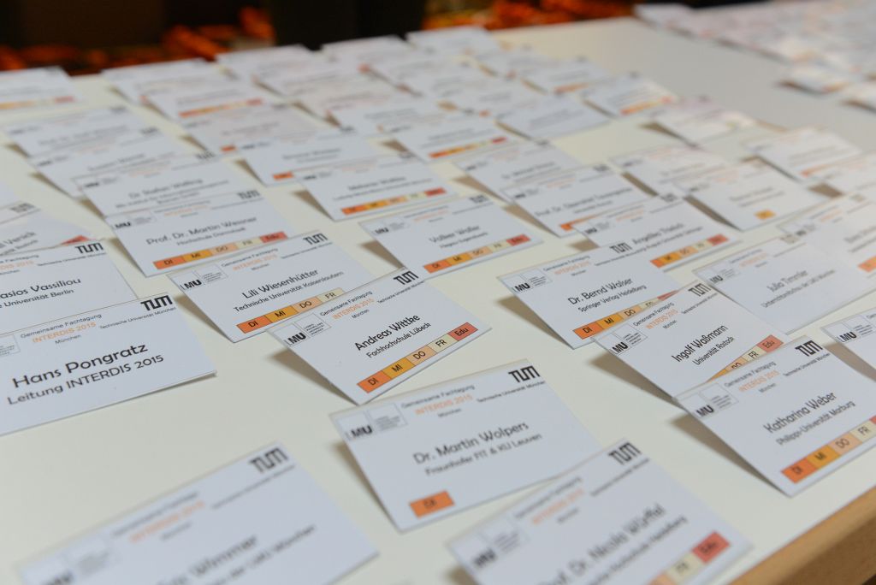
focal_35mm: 38
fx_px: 925
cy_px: 292
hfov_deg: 50.7
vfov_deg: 35.1
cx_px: 438
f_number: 5
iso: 2000
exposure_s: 1/80
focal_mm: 38
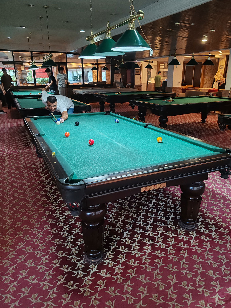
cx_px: 116
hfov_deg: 51.4
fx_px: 240
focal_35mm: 27
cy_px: 154
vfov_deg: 65.3
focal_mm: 6.12
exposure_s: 1/50
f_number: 1.9
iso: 1250
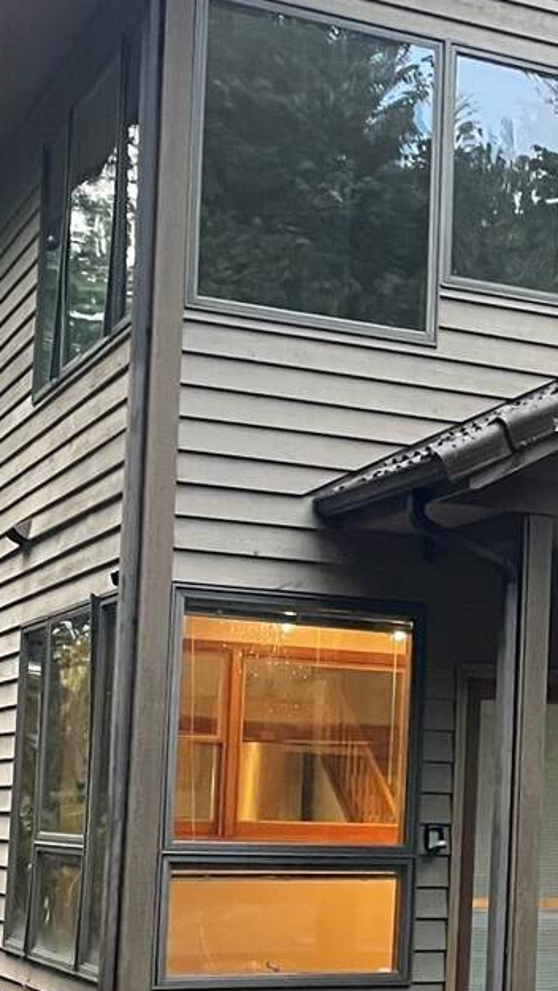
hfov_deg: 19.3
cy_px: 501
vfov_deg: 36.0
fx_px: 1524
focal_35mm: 58
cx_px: 715
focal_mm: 4.2
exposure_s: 1/30
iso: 640
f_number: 1.6
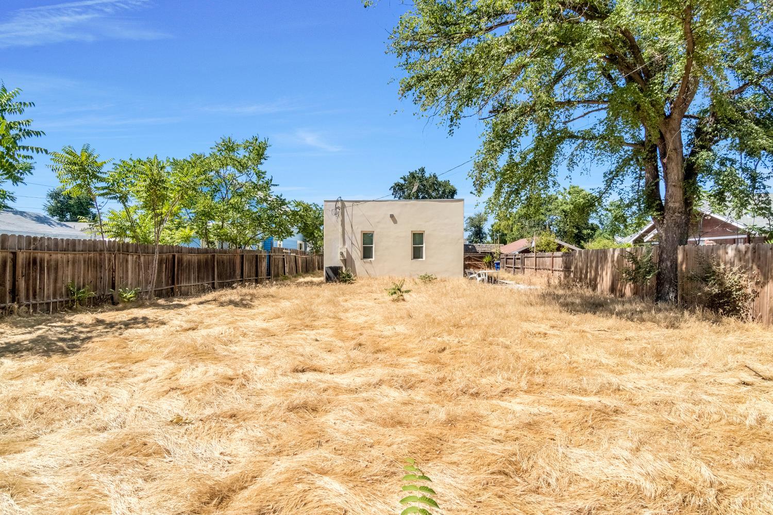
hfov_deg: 95.0
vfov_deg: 72.1
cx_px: 386
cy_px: 258
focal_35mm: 16
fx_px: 354
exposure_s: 1/800
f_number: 8
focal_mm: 11
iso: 400
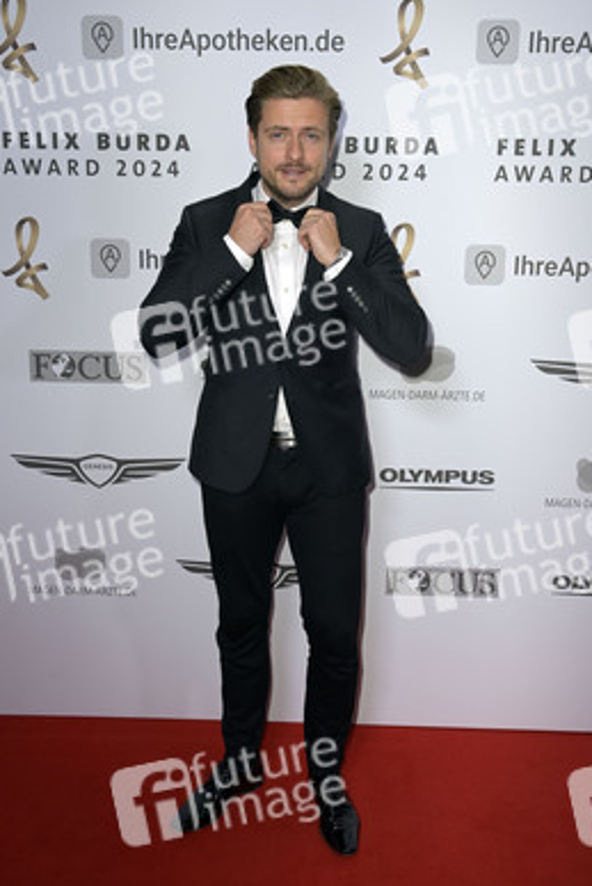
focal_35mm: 35
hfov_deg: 37.9
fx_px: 862
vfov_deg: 54.4
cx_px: 295
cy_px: 450
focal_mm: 34
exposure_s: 1/250
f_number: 5.6
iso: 640
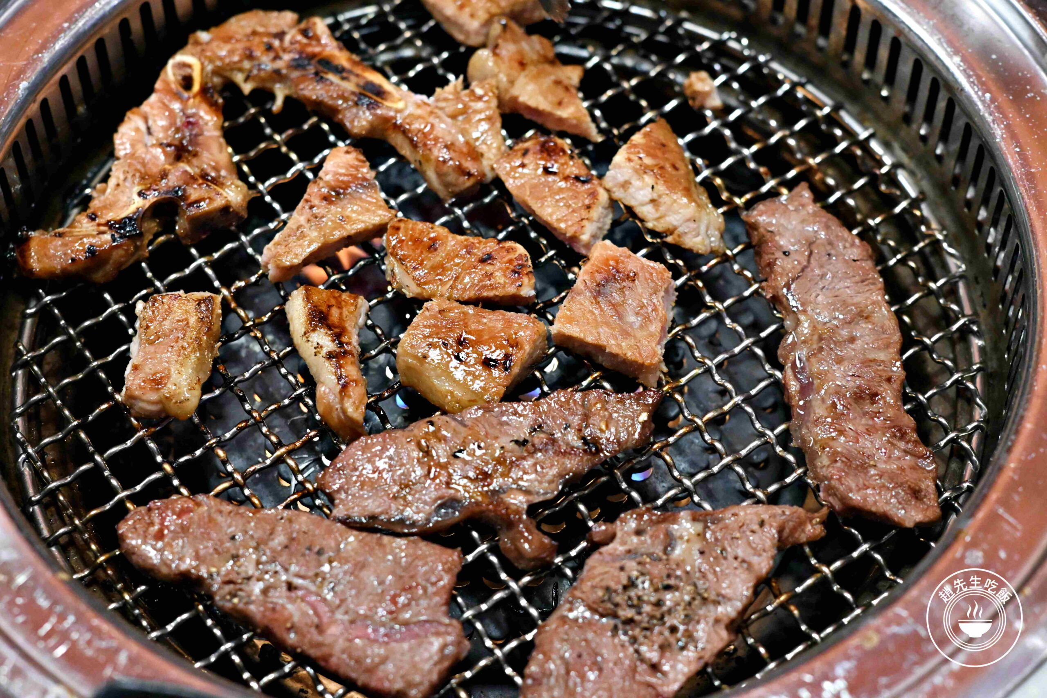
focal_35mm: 75
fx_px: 2181
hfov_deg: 27.0
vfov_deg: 18.2
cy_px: 349
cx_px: 524
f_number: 3.2
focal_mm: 50
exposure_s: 1/160
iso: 3600
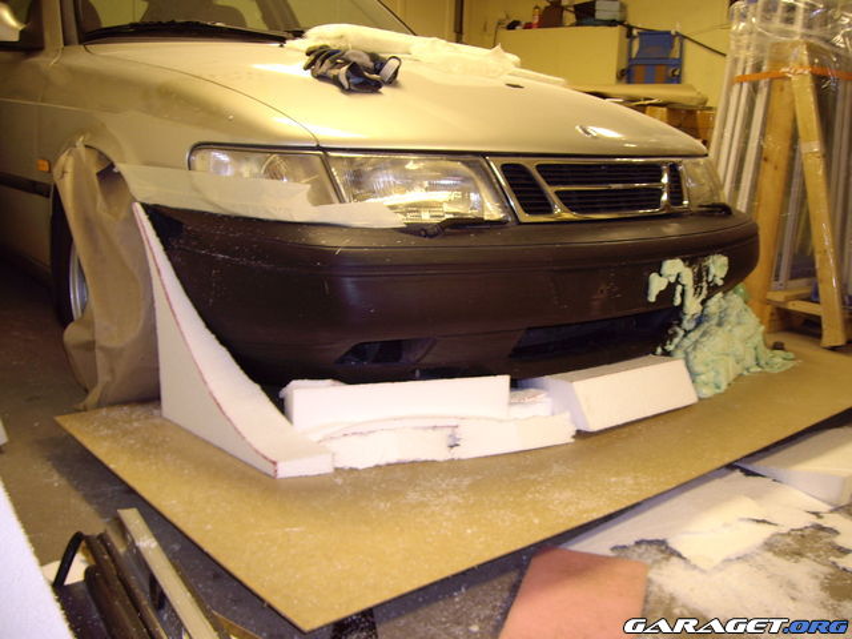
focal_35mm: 38
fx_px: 935
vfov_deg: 37.7
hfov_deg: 49.0
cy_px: 320
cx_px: 426
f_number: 2.7
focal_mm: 6.2
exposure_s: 1/8
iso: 100
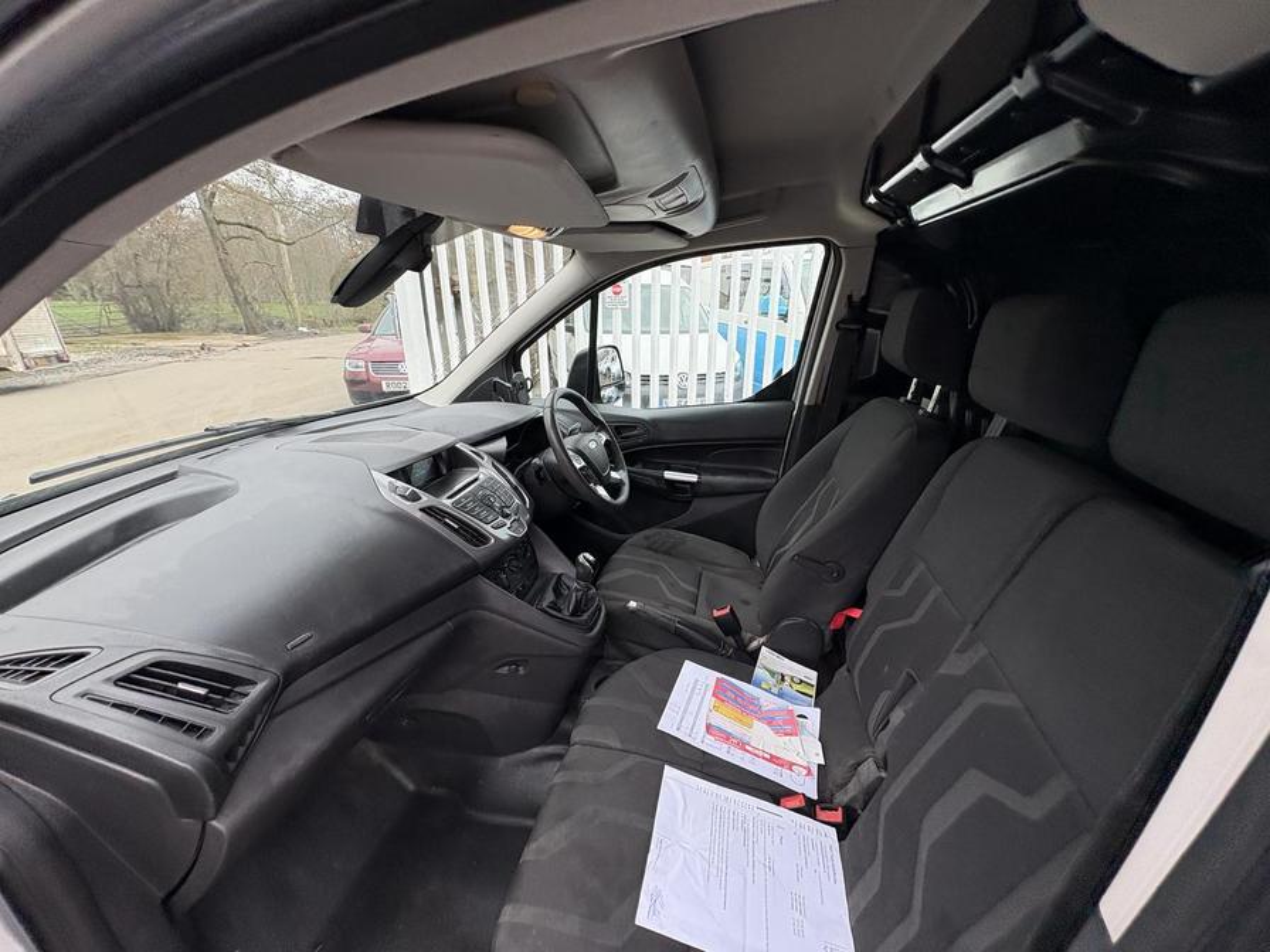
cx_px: 635
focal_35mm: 14
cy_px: 476
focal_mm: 2.22
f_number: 2.2
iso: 80
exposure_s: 1/136
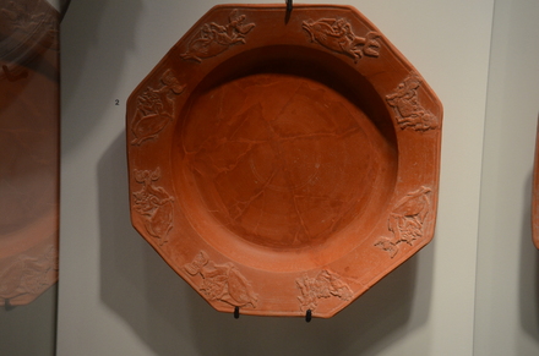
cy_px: 178
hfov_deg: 23.4
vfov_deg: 15.6
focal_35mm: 87
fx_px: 1299
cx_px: 270
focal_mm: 58
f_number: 6.3
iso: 1000
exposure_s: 1/100
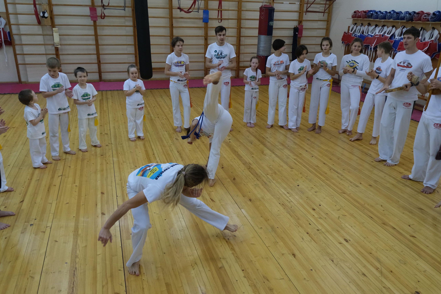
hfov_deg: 63.7
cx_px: 220
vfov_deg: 45.0
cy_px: 147
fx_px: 355
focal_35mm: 29
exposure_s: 1/320
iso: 2500
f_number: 4
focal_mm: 19.2
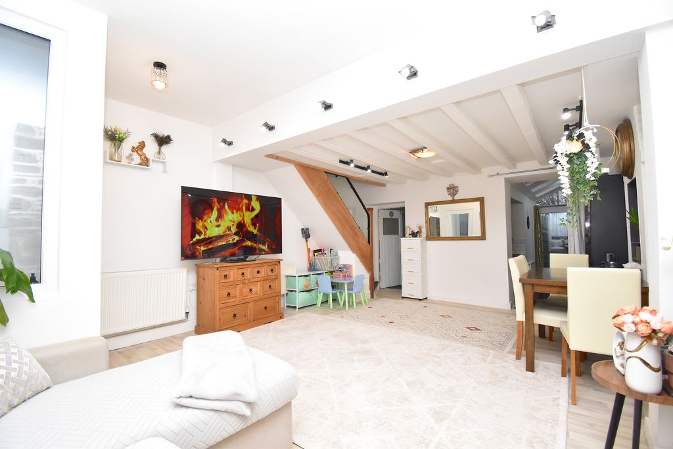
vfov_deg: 77.3
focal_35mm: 15
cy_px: 224
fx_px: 280
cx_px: 336
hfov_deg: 100.4
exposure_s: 1/200
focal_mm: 10
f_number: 5
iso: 800
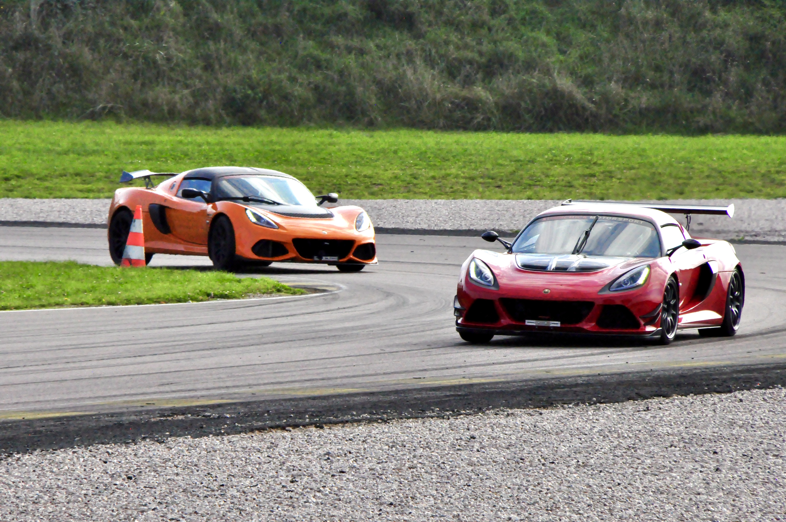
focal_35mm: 450
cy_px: 261
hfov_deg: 4.6
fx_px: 9813
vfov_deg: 3.0
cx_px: 393
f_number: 16
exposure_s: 1/1250
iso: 2500
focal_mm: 300
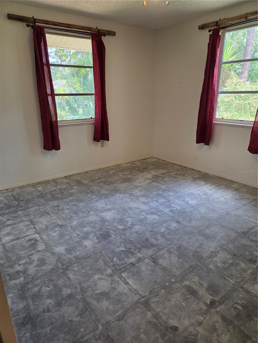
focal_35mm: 23
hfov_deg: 58.9
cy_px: 172
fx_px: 229
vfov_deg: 73.9
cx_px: 129
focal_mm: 5.4
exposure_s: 1/120
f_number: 1.8
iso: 125
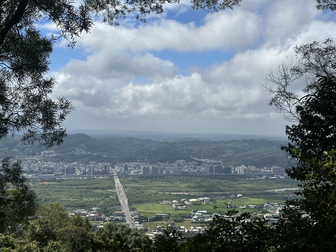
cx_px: 168
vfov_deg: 30.3
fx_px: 466
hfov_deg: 39.7
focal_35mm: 48
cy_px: 126
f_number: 1.78
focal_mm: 6.86
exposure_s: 1/8197
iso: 64
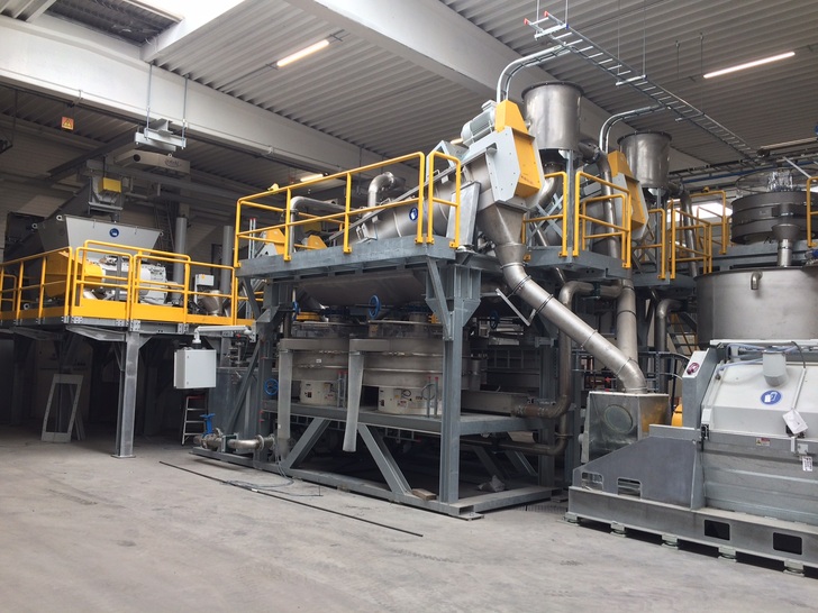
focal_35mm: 29
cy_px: 306
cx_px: 409
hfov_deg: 61.7
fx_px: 685
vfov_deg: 48.2
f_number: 2.2
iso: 50
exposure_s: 1/100
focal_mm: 4.15
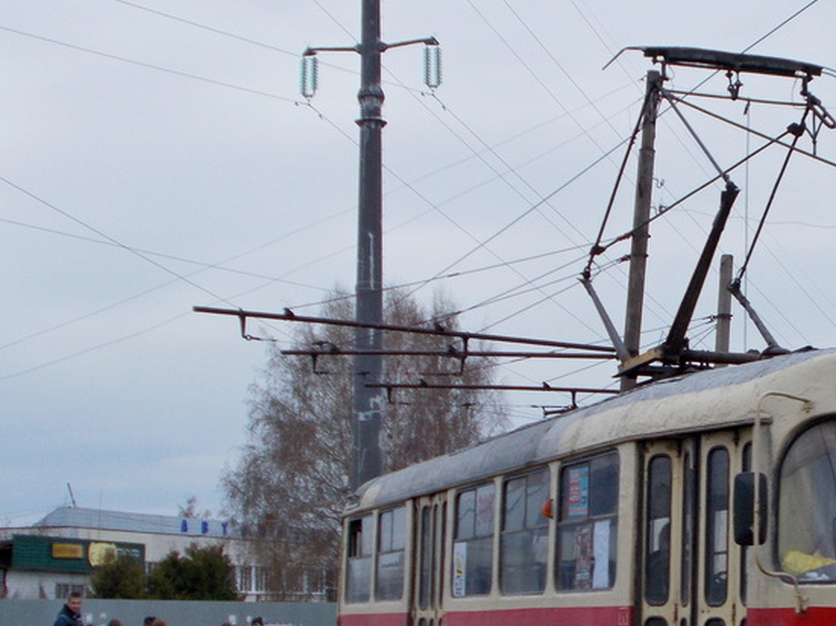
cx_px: 790
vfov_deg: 17.3
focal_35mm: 85
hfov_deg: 22.3
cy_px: 443
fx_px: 2052
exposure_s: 1/100
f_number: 9.8
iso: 80
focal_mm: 6.9
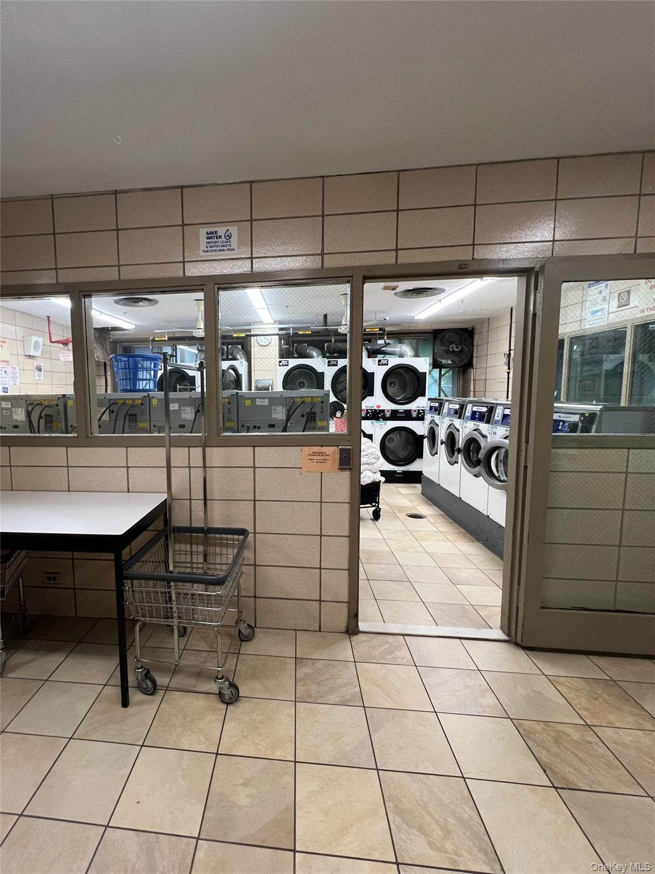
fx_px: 328
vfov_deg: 106.2
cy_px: 437
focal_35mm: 13
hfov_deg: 89.9
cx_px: 328
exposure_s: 1/120
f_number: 1.8
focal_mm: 1.57
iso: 125
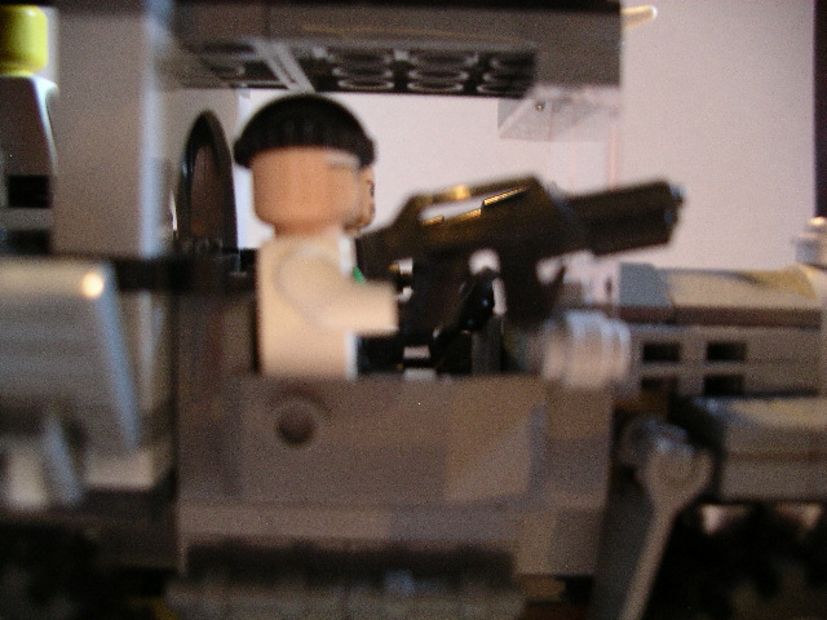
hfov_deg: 50.1
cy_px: 310
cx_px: 414
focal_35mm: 37
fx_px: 884
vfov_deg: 38.7
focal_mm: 7.8
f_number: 2.8
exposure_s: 1/7
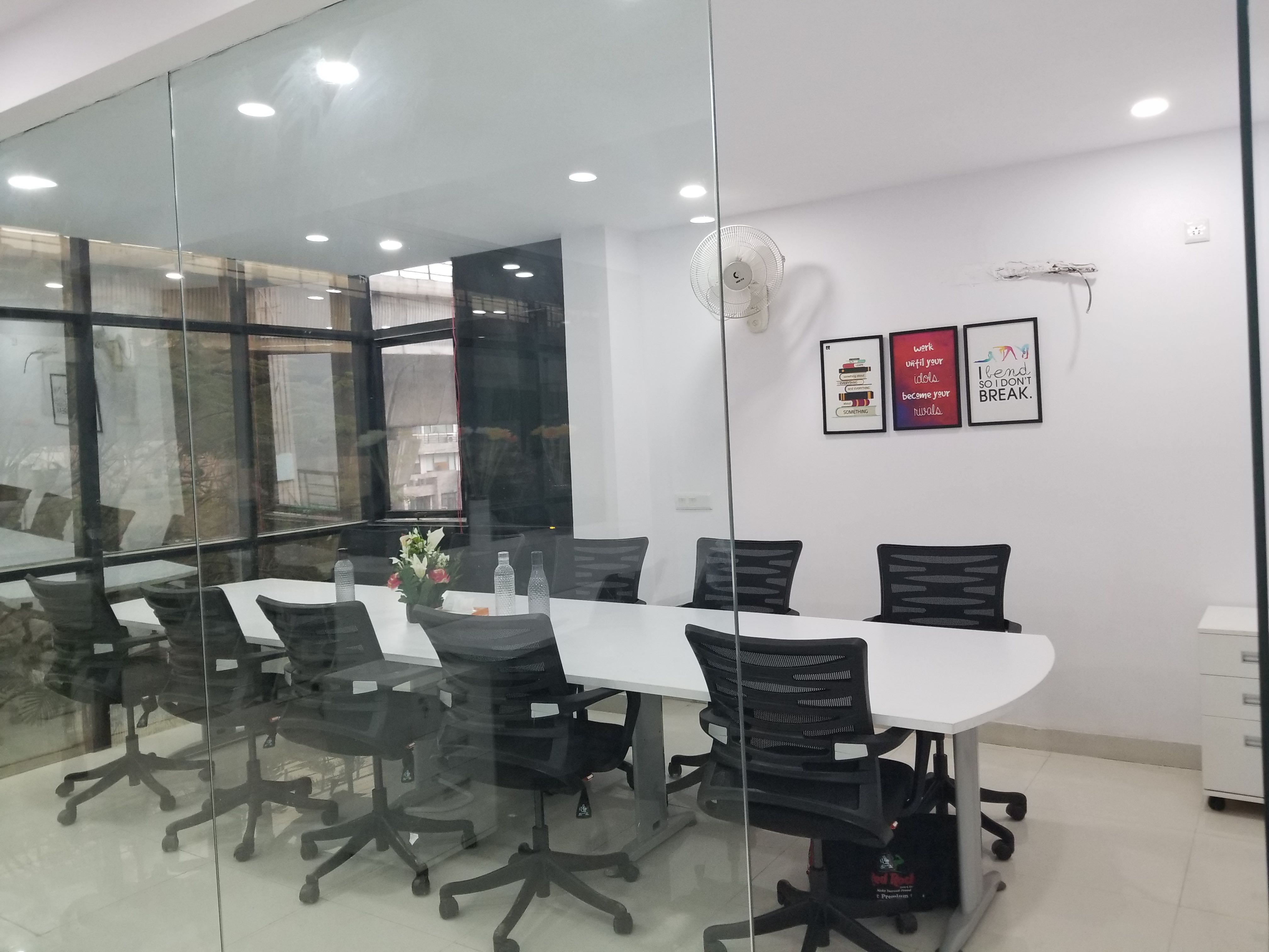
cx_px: 634
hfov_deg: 67.3
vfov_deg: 53.1
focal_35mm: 26
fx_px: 953
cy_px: 476
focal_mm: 4.25
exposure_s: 1/50
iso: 160
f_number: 1.7
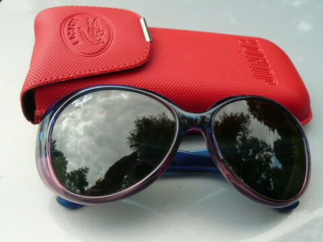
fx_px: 336
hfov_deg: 51.4
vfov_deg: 39.7
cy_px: 121
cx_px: 162
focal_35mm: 36
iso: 100
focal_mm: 4.9
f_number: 3.4
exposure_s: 1/160
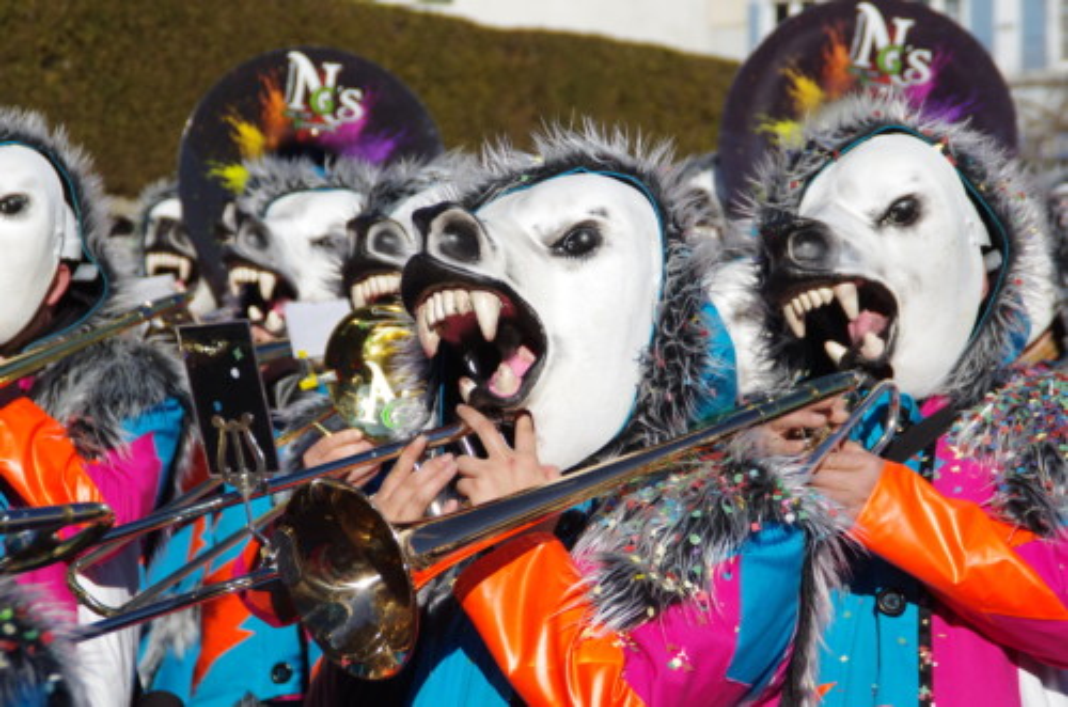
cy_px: 354
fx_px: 4573
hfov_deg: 13.3
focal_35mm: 154
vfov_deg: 8.8
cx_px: 534
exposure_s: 1/400
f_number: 8
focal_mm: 103
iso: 100
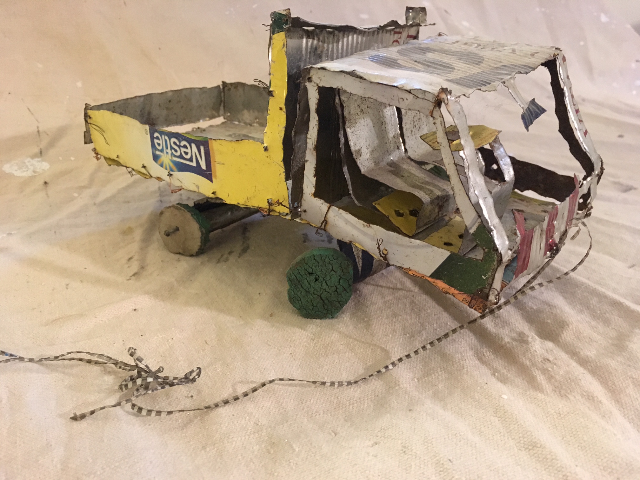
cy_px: 240
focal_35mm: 29
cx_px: 320
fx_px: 536
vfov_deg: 48.2
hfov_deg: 61.7
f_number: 2.2
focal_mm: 4.15
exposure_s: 1/15
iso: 400
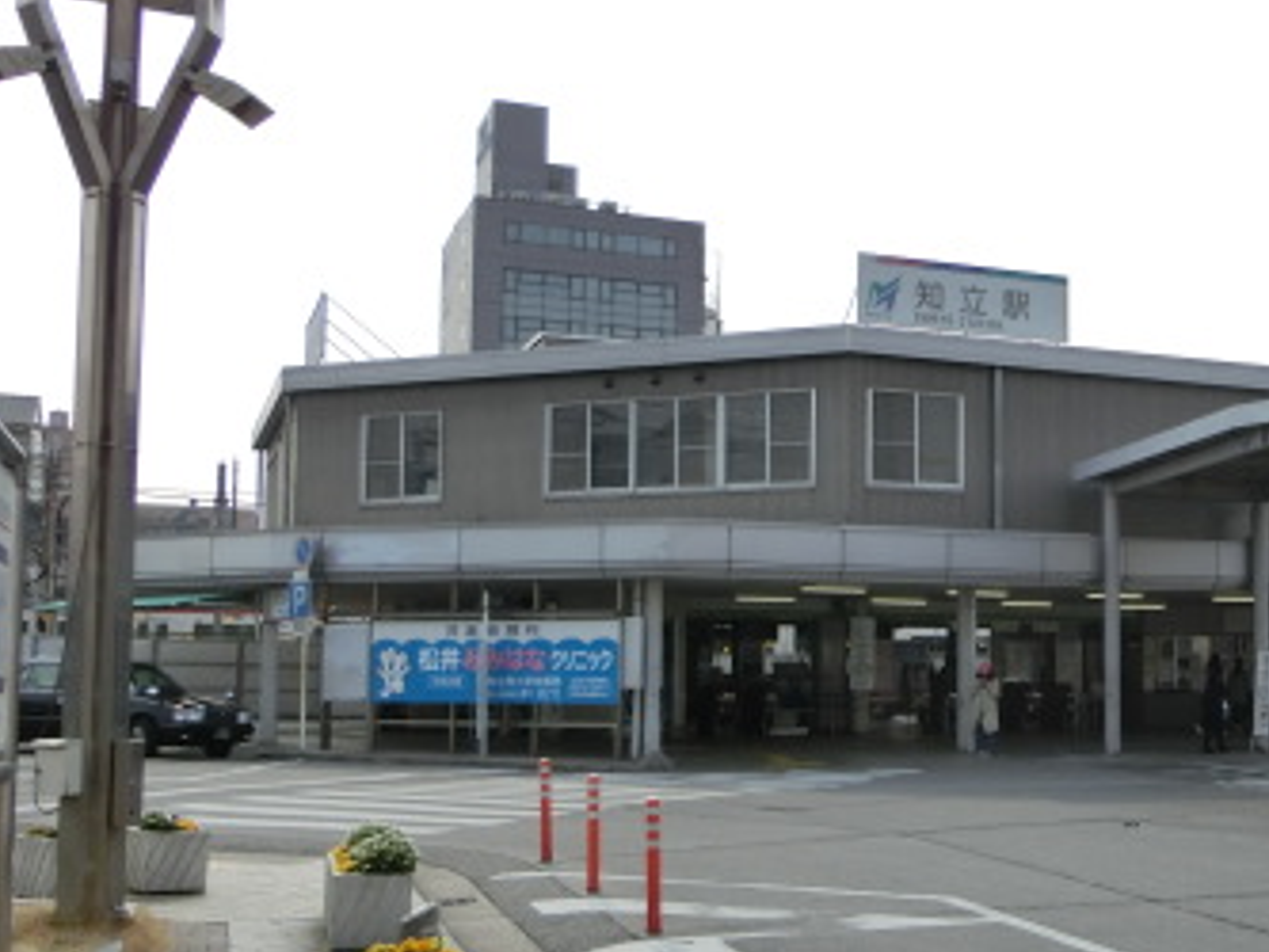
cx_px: 1090
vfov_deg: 30.2
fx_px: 1760
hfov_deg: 37.6
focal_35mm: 48
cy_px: 571
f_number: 7
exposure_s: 1/250
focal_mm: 4.5
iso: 80
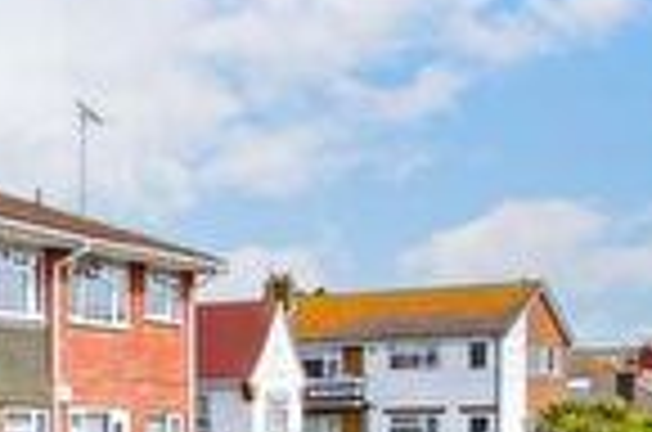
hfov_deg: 14.8
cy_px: 547
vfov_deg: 14.2
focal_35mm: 92
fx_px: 1663
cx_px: -872
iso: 200
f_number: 8
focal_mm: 13
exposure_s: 1/800
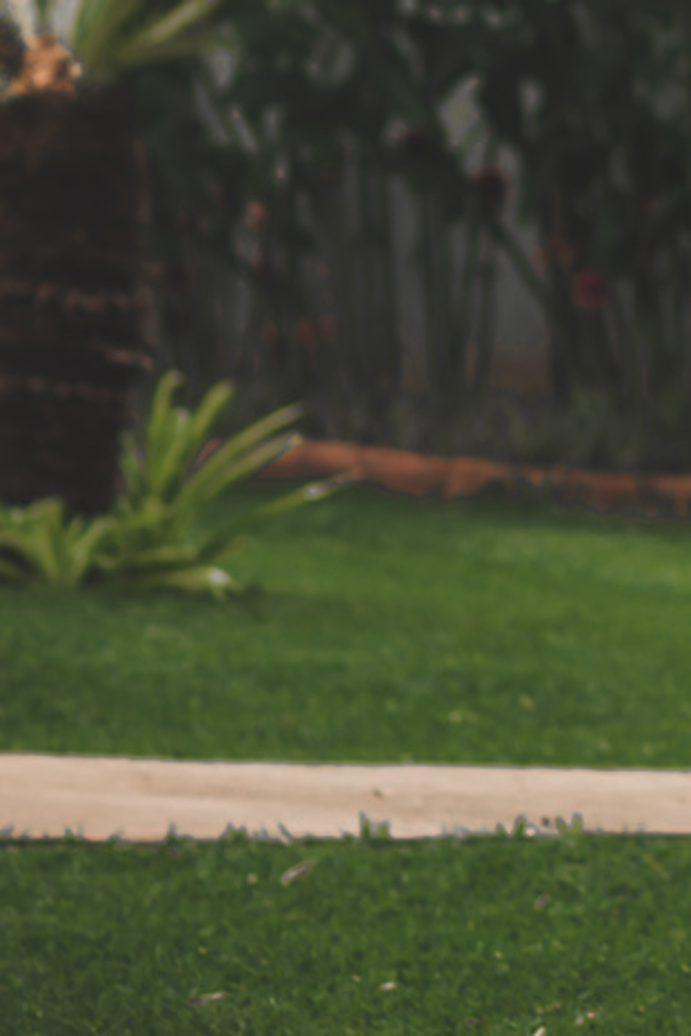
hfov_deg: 4.2
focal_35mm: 328
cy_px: -62
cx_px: 1298
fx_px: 9436
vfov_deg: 6.3
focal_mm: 85
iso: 160
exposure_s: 1/250
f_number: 3.2
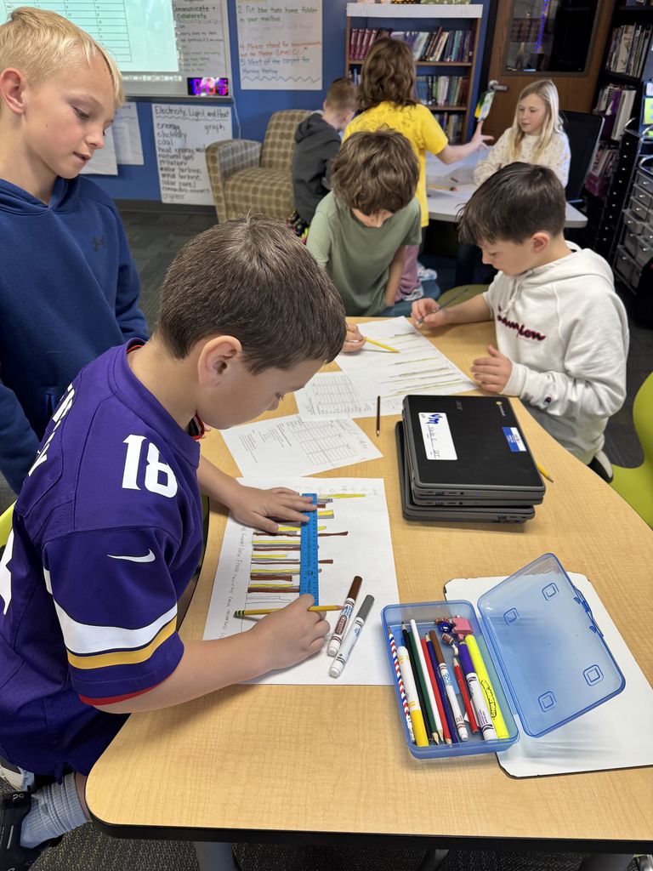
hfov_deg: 56.8
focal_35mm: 24
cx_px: 326
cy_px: 436
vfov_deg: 71.6
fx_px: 604
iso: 125
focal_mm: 6.76
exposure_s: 1/120
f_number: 1.78
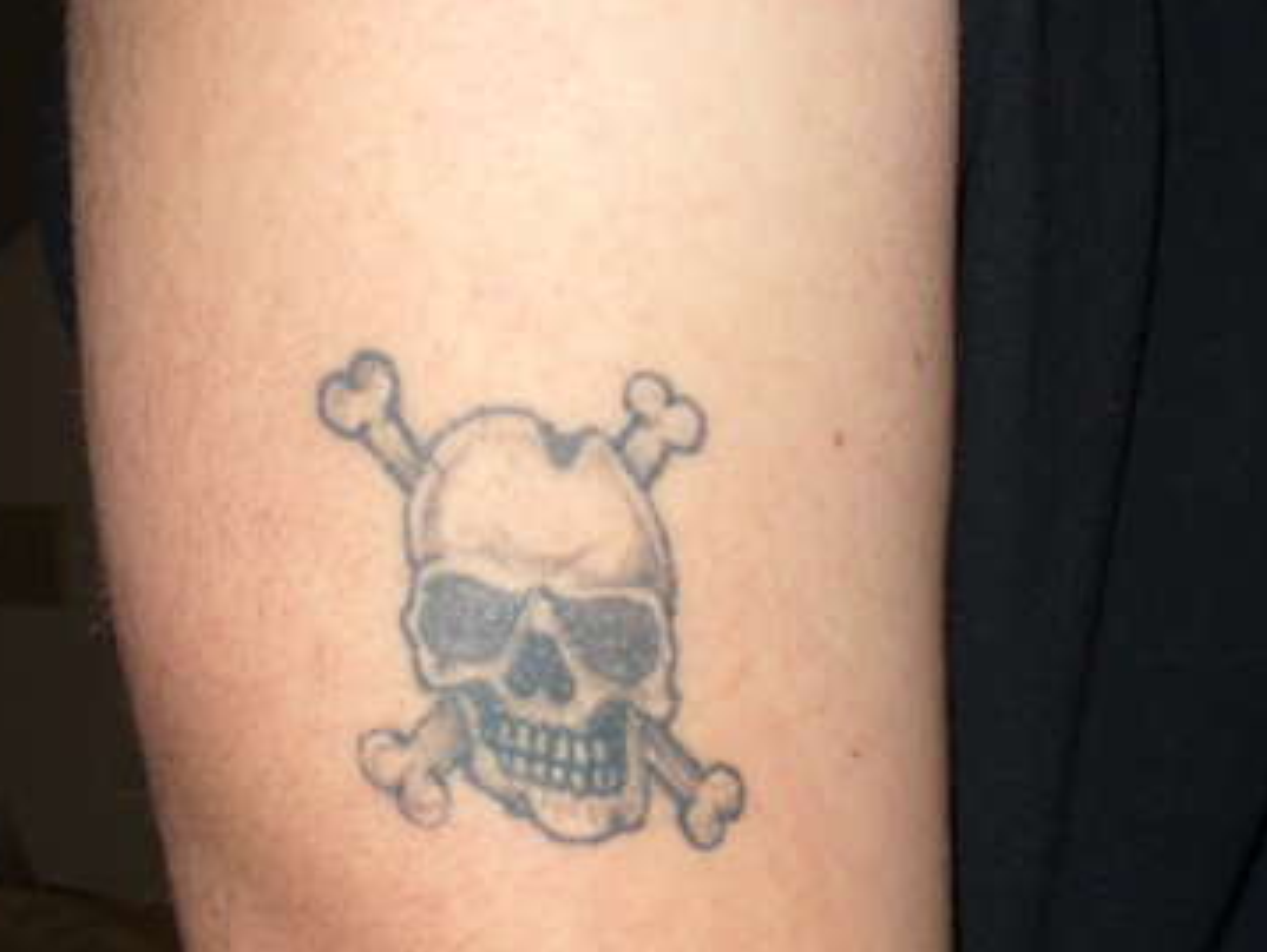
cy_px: 506
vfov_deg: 23.7
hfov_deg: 31.1
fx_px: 2271
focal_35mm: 62
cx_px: 556
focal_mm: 6.1
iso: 100
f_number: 2.8
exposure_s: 1/60
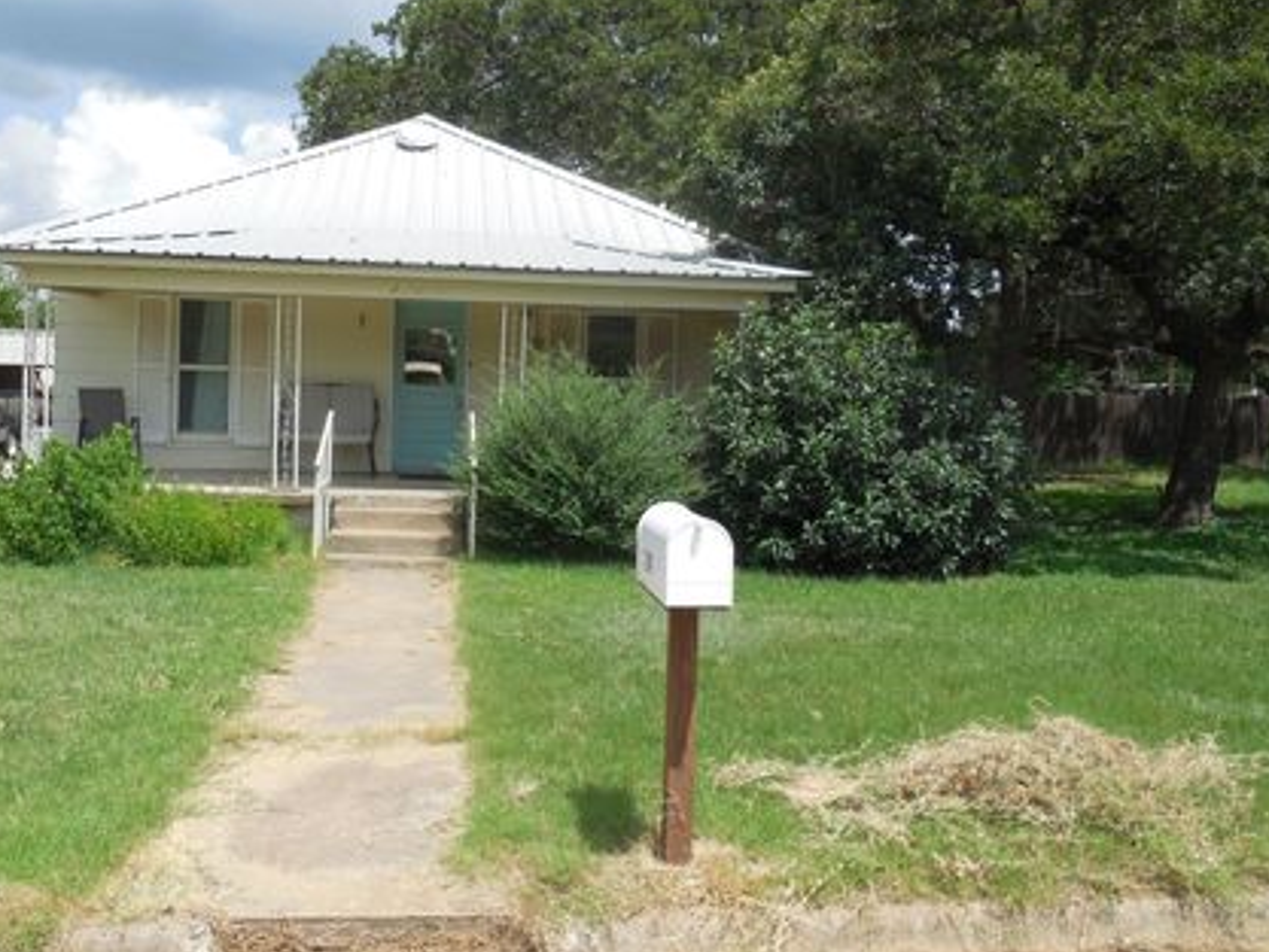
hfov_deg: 59.7
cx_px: 551
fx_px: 1100
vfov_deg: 46.8
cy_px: 433
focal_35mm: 30
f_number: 3.1
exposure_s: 1/1600
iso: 125
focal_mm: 4.5
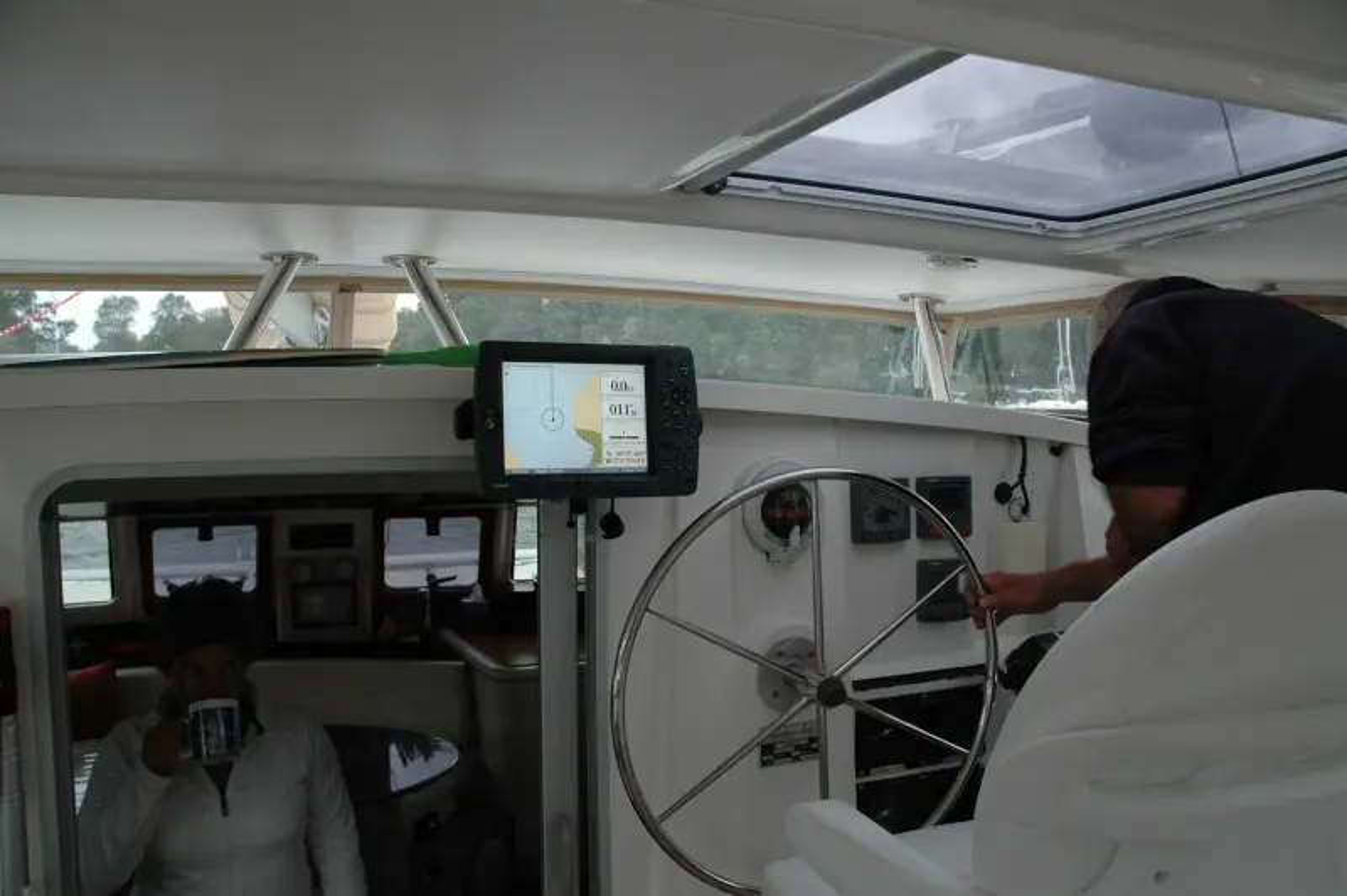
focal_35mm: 27
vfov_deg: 47.9
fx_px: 1009
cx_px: 674
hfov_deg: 67.4
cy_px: 448
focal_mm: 18
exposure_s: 1/125
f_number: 5.6
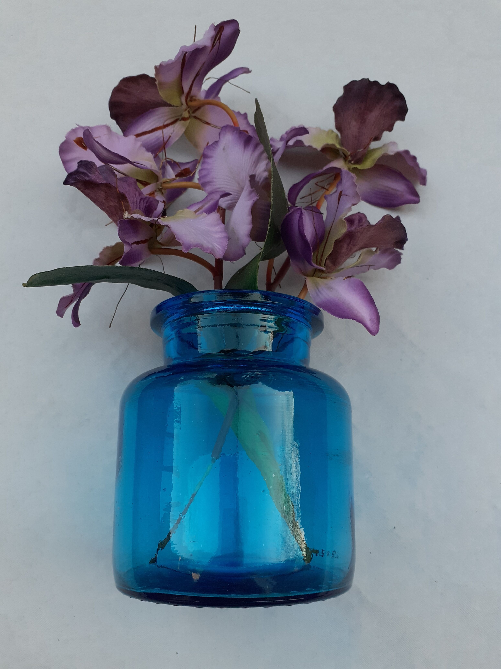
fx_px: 521
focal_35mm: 27
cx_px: 250
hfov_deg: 51.4
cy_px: 334
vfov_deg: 65.3
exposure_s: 1/100
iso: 64
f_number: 1.9
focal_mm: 3.6
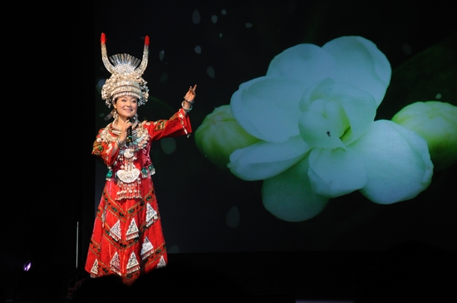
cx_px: 228
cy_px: 152
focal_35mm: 120
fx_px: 1521
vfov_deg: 11.4
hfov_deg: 17.1
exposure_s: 1/80
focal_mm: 120
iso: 1600
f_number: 10
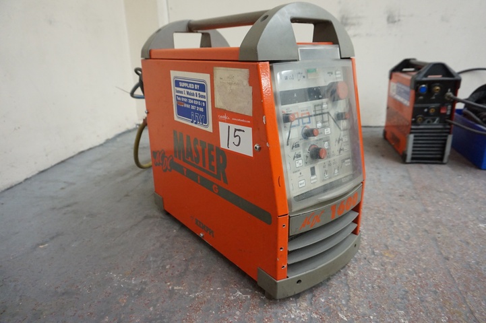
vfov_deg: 53.1
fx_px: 324
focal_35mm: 24
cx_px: 243
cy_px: 162
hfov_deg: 73.8
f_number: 3.5
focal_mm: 16
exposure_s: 1/160
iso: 2500
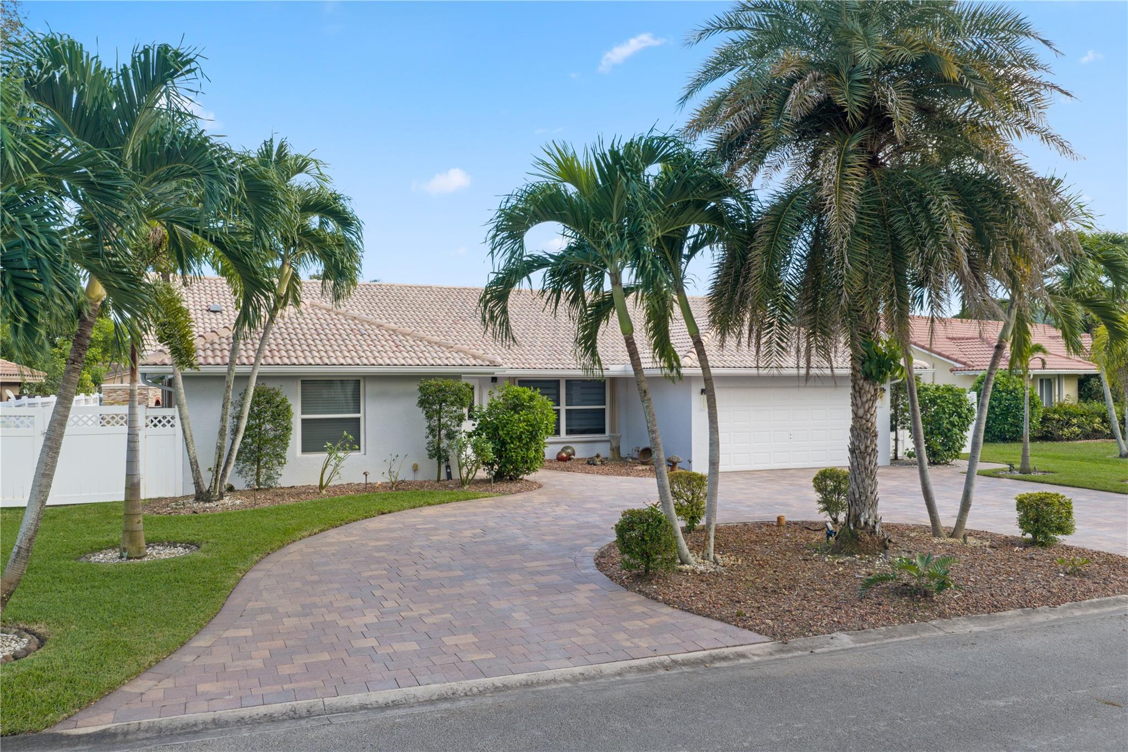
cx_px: 564
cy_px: 376
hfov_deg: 65.5
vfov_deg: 46.4
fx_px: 877
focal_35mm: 28
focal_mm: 14.45
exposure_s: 1/20
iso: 100
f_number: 5
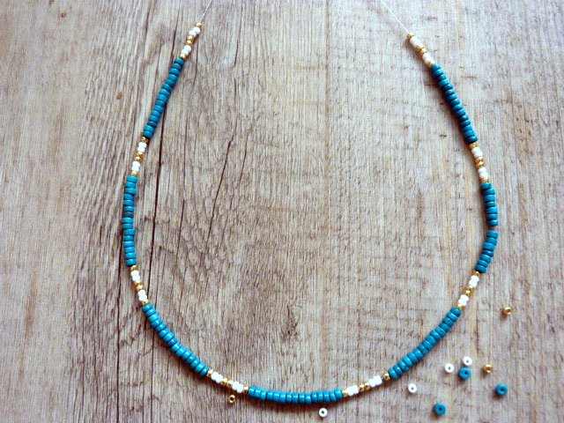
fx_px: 489
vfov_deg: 46.8
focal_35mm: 30
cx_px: 282
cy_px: 212
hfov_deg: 60.0
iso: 400
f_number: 2.9
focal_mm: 5.3
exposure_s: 1/50
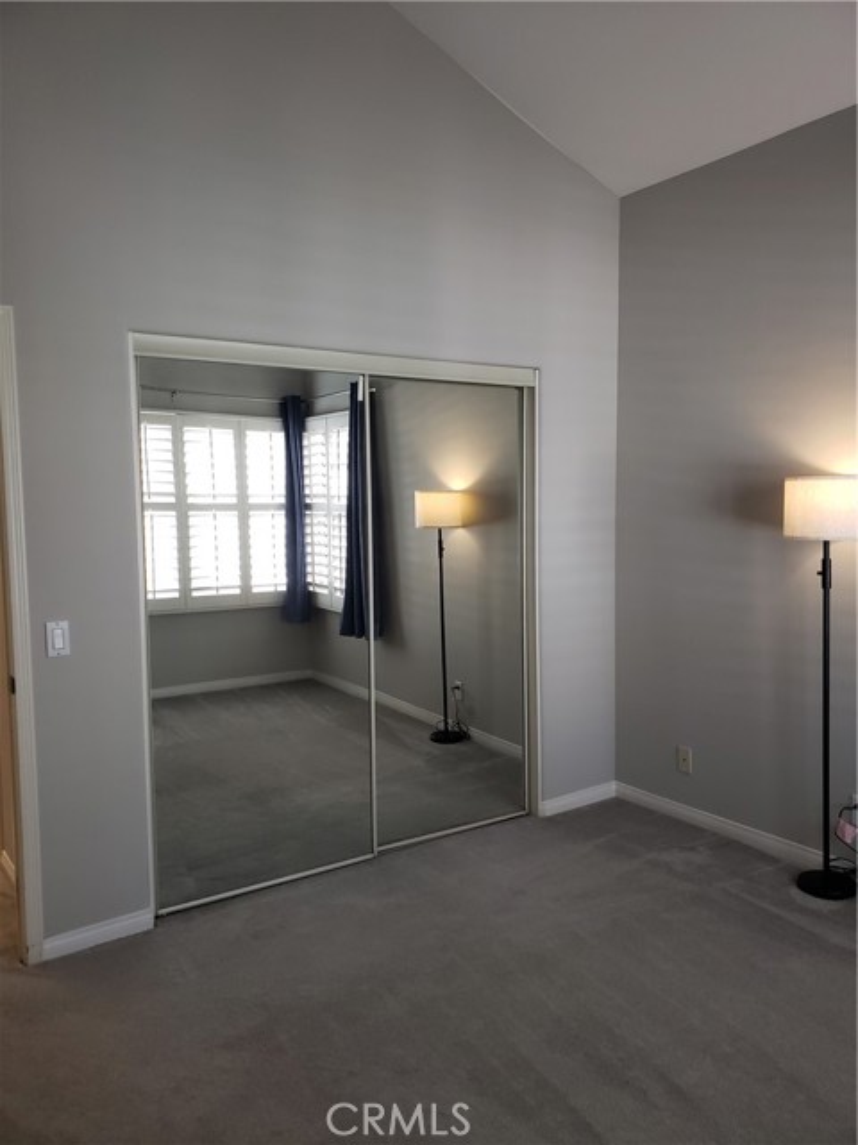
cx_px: 429
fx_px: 859
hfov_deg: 53.1
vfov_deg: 67.3
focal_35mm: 26
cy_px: 572
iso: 250
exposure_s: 1/40
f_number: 2.4
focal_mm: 4.3
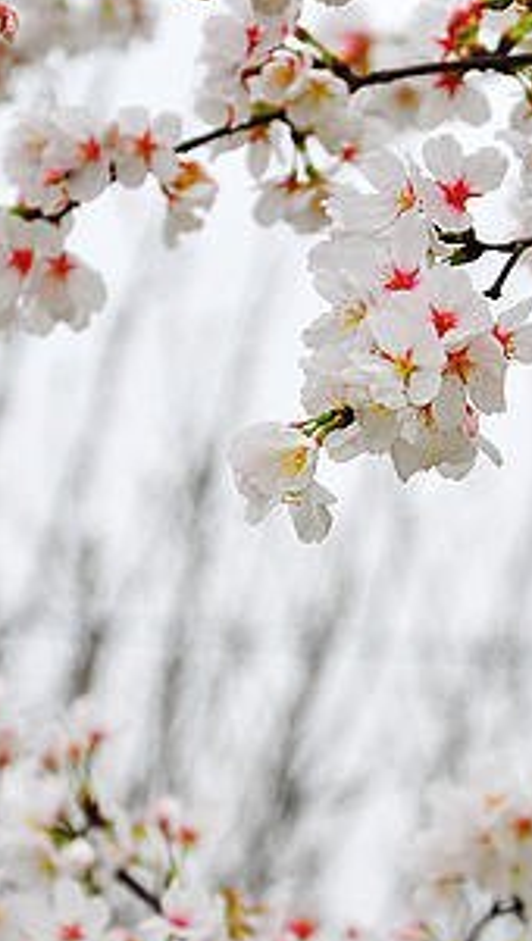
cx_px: 407
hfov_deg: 4.9
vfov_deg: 8.6
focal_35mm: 250
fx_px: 6250
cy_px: 492
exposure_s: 1/250
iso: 200
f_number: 5.3
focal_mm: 80
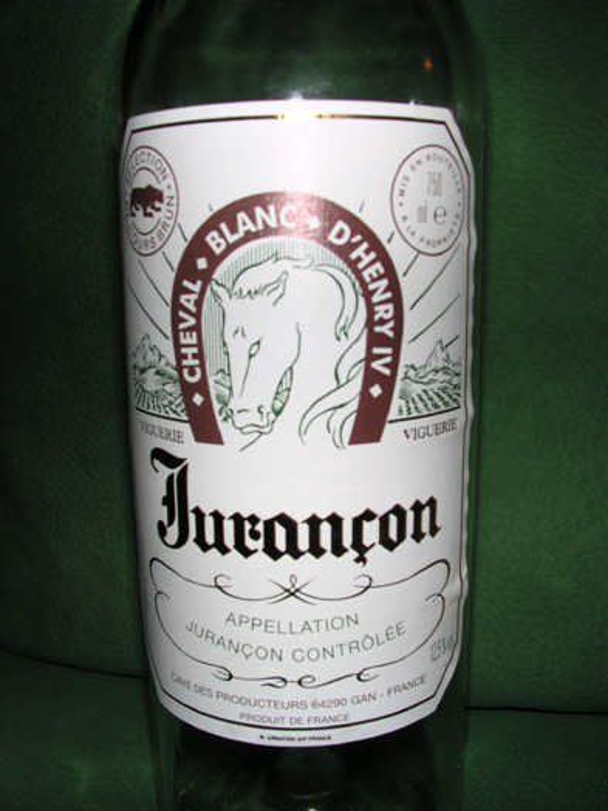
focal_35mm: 37
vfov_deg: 50.1
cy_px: 406
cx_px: 304
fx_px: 866
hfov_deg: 38.7
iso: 100
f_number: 4.5
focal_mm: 5.6
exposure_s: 1/60
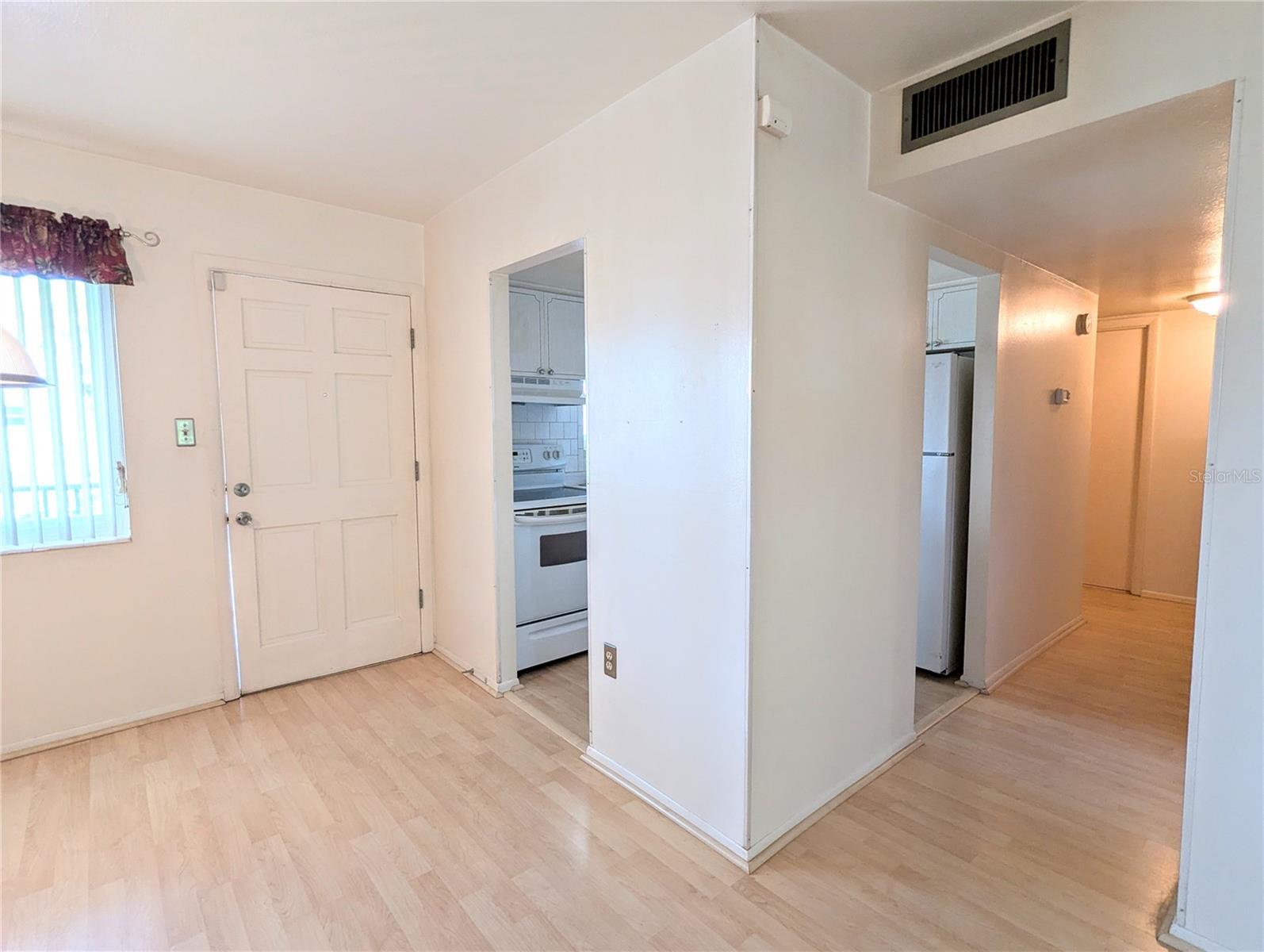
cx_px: 632
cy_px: 476
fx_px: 585
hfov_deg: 94.4
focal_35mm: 16
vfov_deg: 78.2
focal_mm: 2.35
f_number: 2.2
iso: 102
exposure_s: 1/30
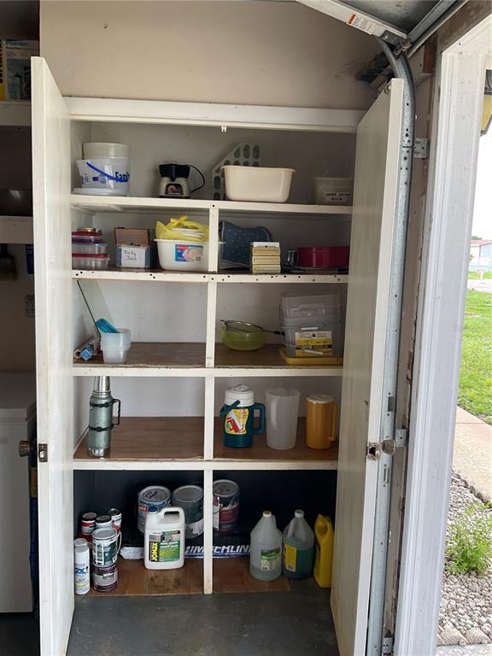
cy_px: 328
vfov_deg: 61.7
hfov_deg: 48.2
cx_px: 246
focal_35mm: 29
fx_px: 550
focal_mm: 3
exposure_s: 1/120
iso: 25
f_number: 1.8
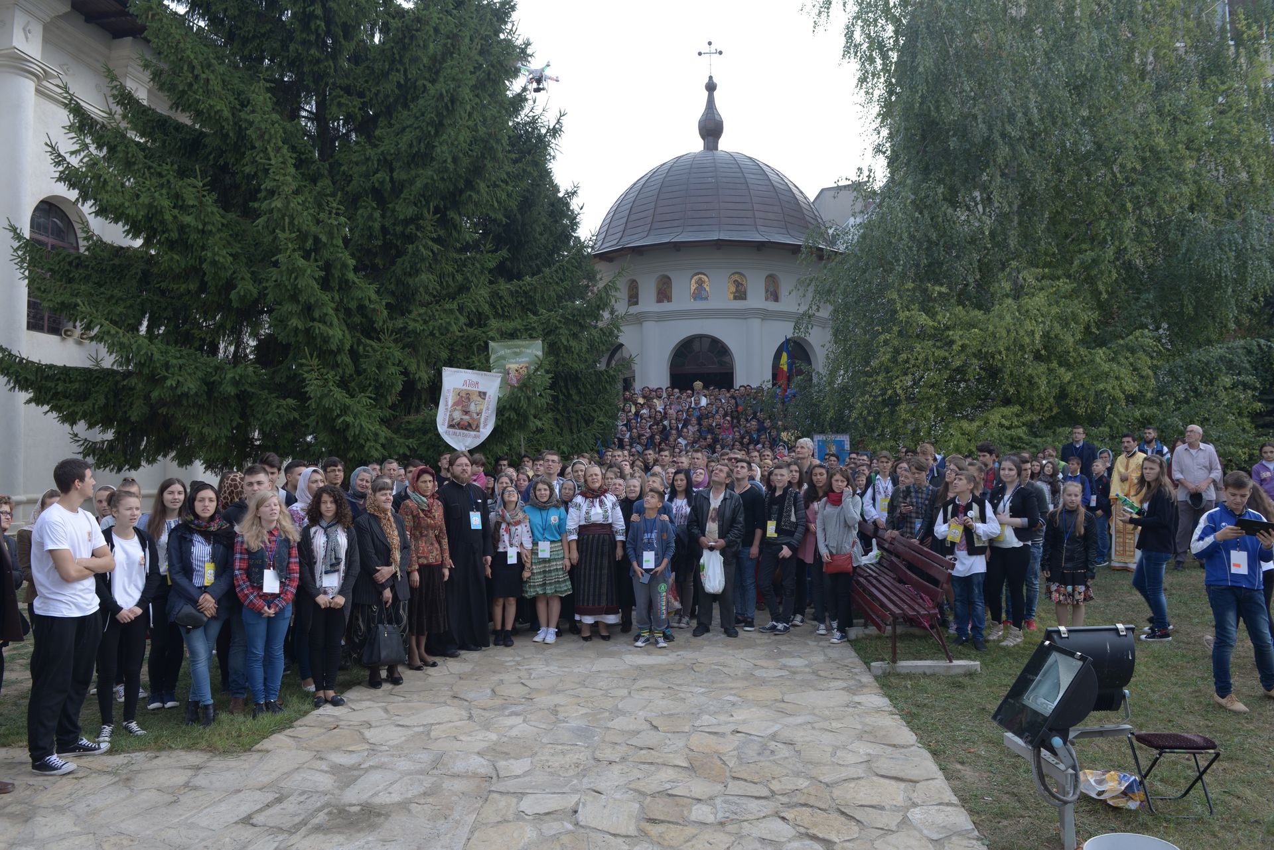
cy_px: 425
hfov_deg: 73.7
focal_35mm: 24
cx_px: 637
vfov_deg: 53.2
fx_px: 849
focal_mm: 24
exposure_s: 1/125
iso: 100
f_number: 5.6
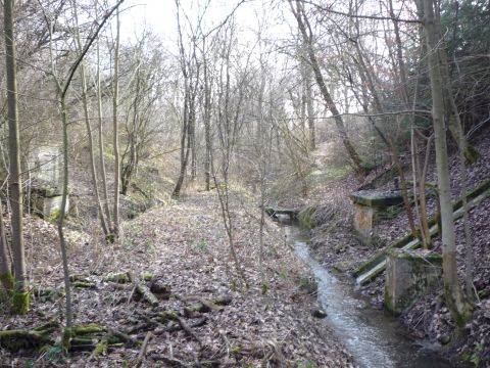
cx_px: 245
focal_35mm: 32
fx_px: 453
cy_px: 184
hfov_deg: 56.8
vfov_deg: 44.2
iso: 100
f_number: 3.3
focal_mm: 5.2
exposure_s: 1/40
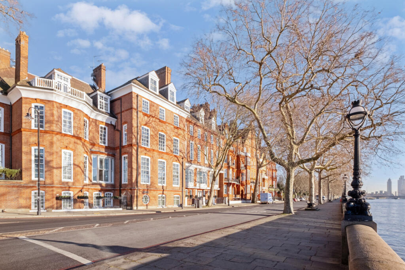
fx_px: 169
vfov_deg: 77.3
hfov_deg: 100.4
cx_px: 202
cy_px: 135
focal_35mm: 15
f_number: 8
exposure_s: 1/200
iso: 640
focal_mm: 10
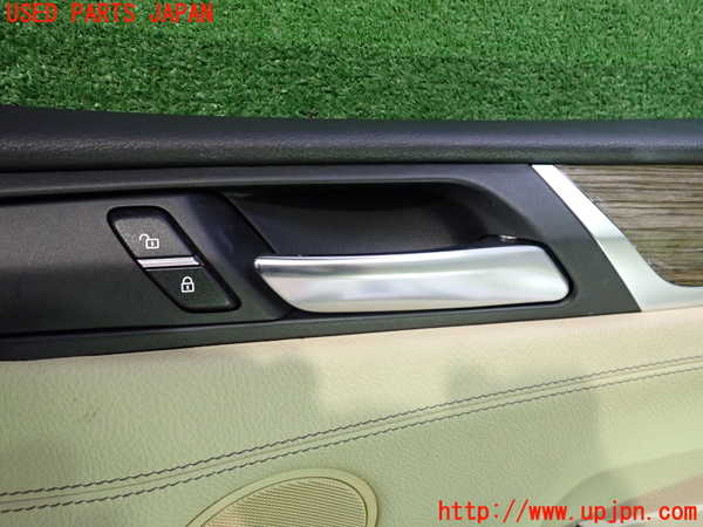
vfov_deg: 46.8
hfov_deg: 60.0
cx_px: 352
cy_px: 264
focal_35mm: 30
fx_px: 609
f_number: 2.3
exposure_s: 1/30
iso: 640
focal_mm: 5.4
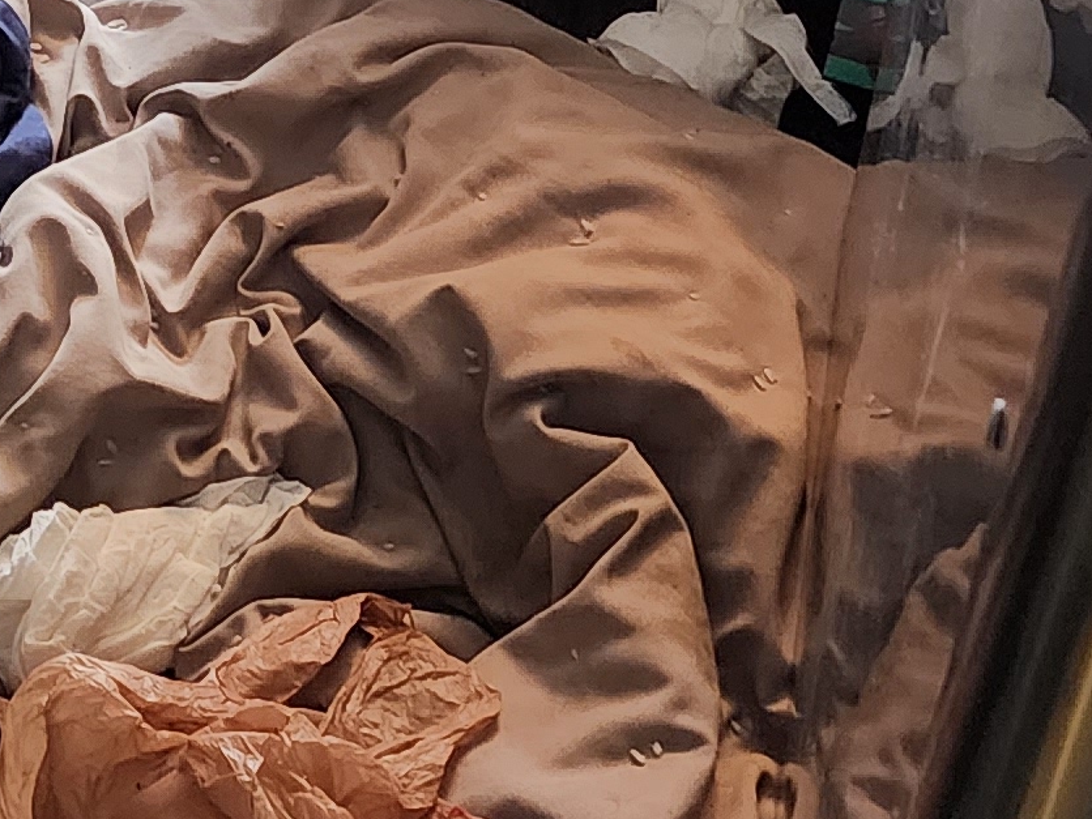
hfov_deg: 17.0
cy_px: -584
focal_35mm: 110
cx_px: -270
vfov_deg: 12.5
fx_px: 3470
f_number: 1.8
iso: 640
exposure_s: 1/24
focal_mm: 6.4
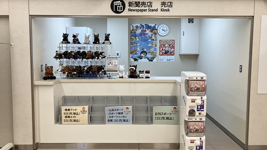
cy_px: 70
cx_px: 132
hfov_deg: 62.6
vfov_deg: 37.8
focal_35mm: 31
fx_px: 219
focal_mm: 3.99
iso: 80
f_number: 1.8
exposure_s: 1/120
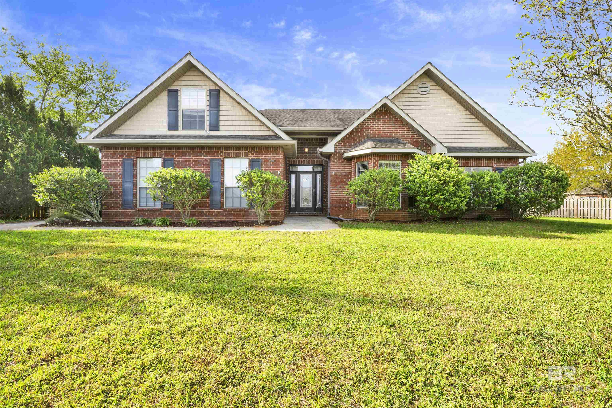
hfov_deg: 102.3
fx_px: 246
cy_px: 204
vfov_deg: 79.2
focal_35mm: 14
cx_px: 306
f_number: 11
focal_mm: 14.5
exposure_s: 1/125
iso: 400
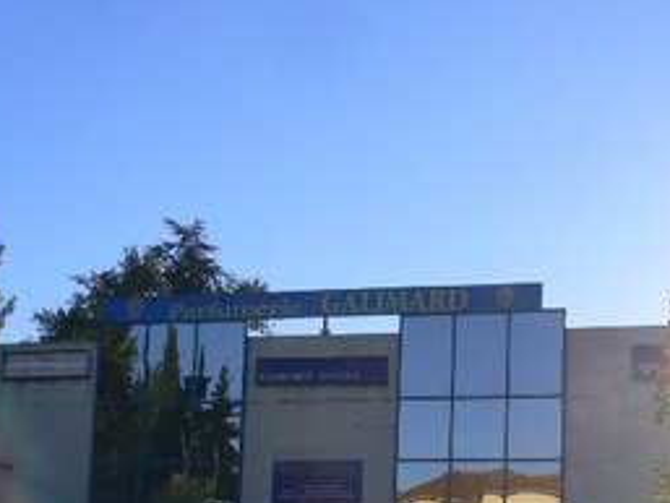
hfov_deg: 28.2
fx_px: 1317
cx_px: 498
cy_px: 400
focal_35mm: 68
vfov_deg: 21.4
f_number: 5.6
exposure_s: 1/320
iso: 80
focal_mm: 5.8
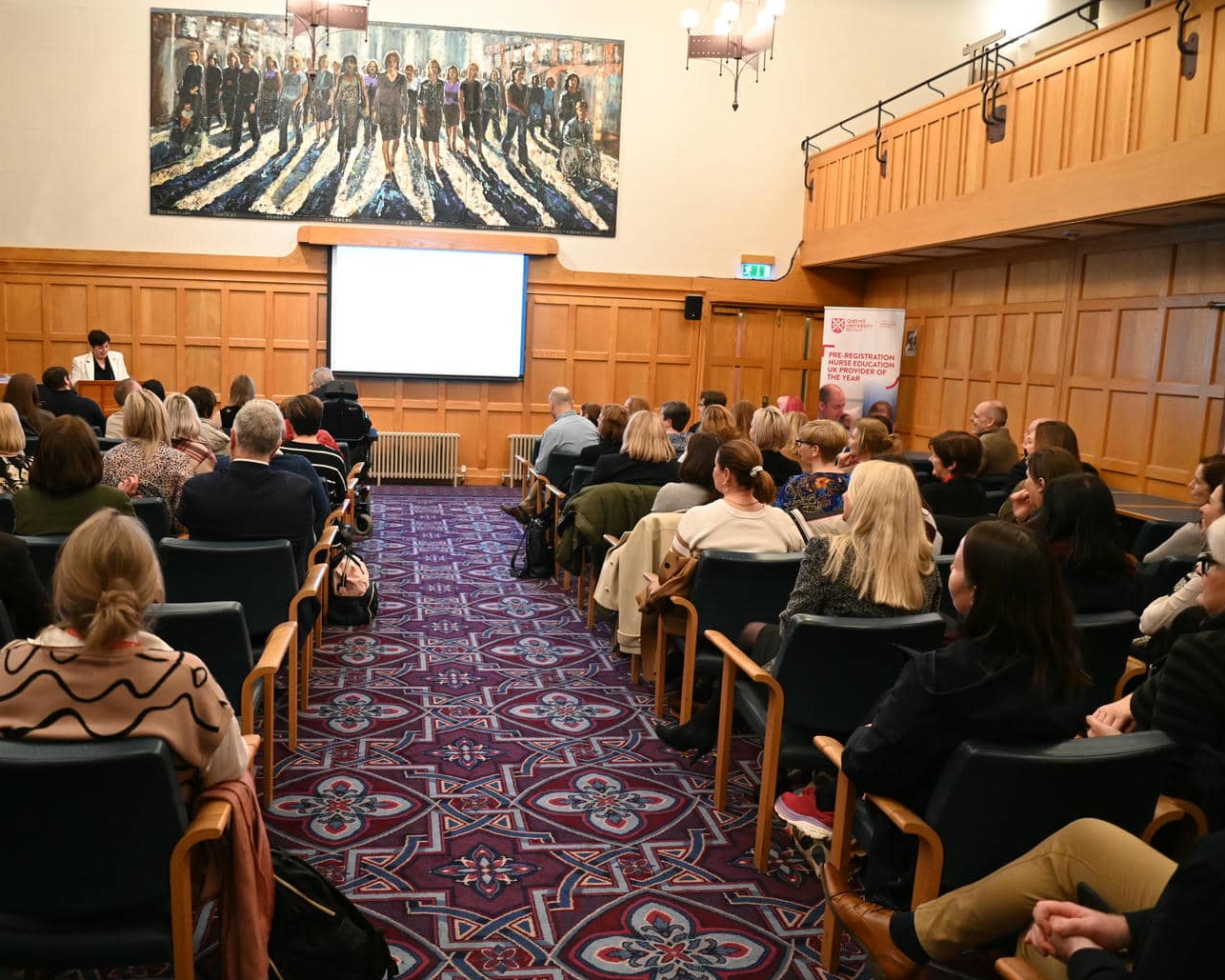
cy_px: 505
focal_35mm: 28
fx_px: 1015
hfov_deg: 61.9
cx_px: 528
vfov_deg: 51.5
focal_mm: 24
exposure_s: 1/80
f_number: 3.5
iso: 3200
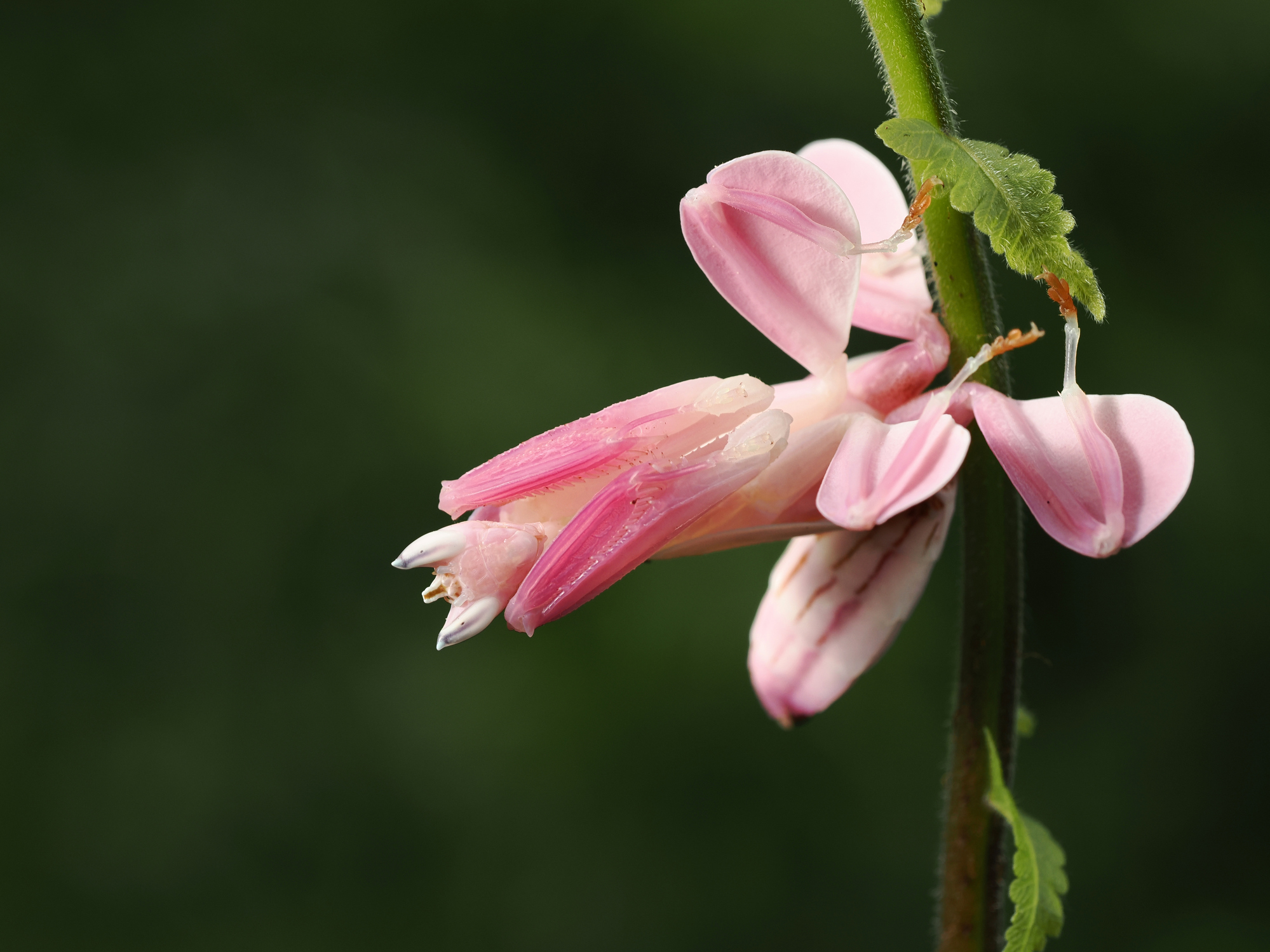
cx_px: 635
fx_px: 4402
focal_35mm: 120
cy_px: 476
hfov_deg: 16.4
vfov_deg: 12.3
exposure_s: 1/100
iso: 200
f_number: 5.6
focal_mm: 60
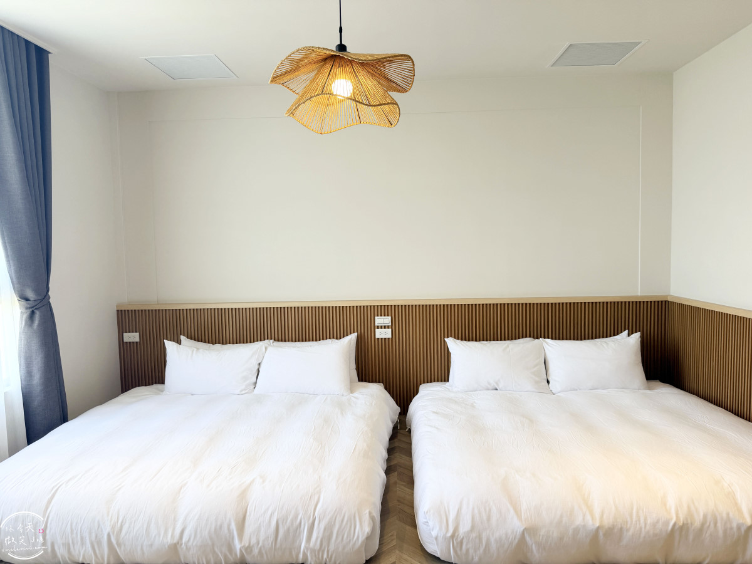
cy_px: 282
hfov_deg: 71.6
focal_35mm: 24
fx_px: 521
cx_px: 376
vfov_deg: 56.8
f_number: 1.78
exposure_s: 1/127
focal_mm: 6.76
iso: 100
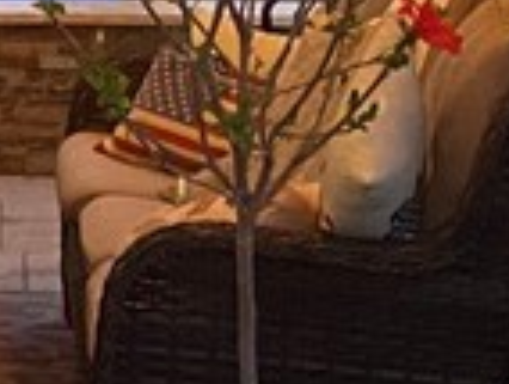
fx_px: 2754
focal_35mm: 187
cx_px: -294
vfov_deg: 7.8
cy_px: -262
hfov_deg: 10.2
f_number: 1.8
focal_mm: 4.25
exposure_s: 1/30
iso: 800
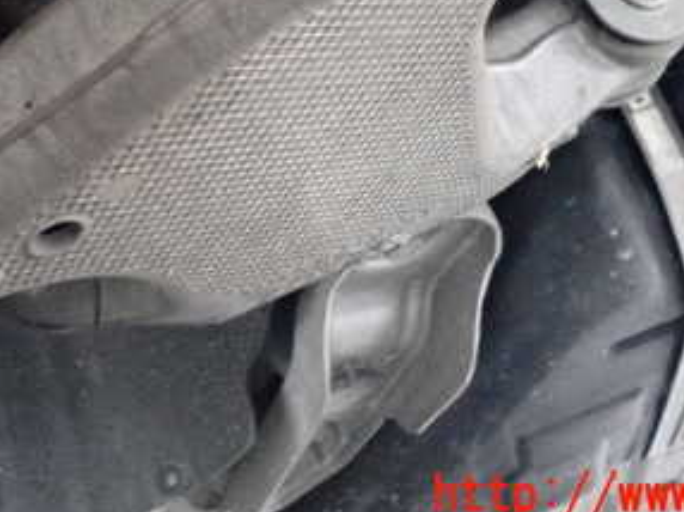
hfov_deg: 30.6
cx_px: 256
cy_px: -12
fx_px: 1244
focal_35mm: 63
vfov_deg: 22.3
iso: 3200
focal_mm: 5.4
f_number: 2.3
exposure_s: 1/125
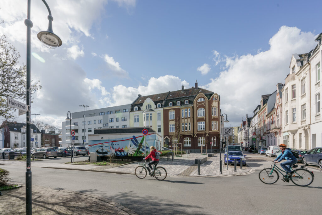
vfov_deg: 73.8
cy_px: 108
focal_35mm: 16
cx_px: 161
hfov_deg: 96.7
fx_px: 143
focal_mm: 16
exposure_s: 1/160
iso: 100
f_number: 11
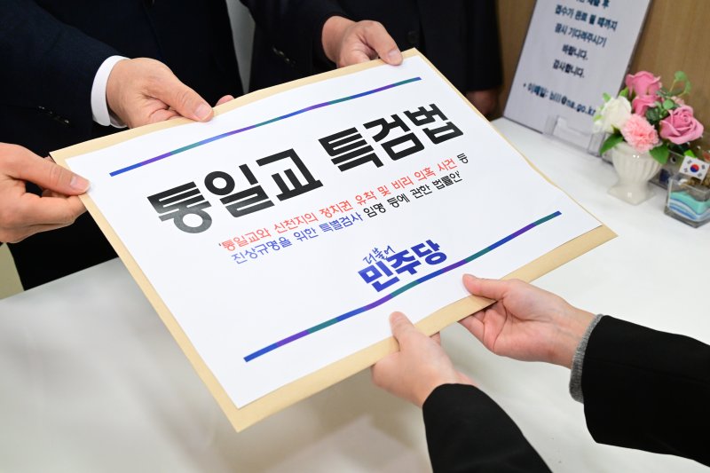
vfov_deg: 32.6
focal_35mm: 41
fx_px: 808
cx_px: 355
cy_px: 236
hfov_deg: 47.4
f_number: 7.1
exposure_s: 1/250
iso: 4000
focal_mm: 41
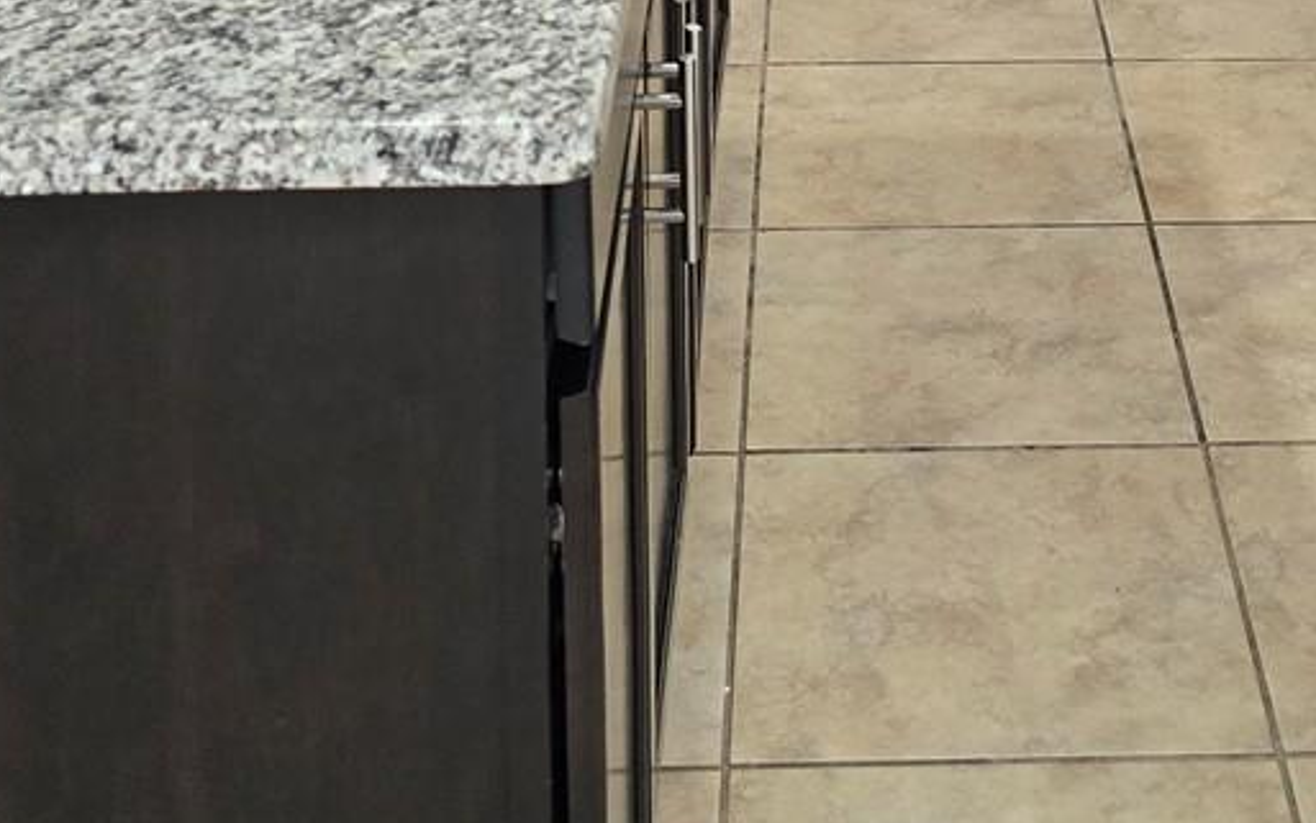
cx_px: 911
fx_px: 2727
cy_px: -646
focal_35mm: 76
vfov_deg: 15.0
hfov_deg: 26.9
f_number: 1.7
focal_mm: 6.3
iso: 800
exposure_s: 1/120
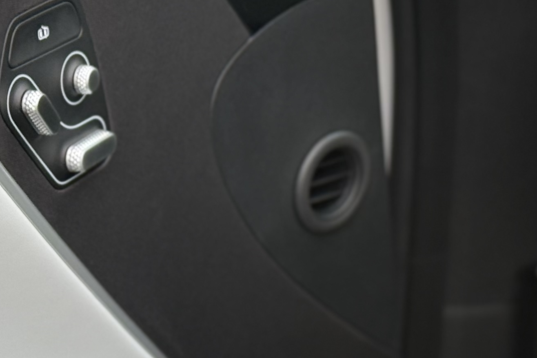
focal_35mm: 153
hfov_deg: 13.2
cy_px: 250
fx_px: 2282
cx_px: -39
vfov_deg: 9.0
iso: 64
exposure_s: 1/229
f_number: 1.78
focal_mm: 6.76
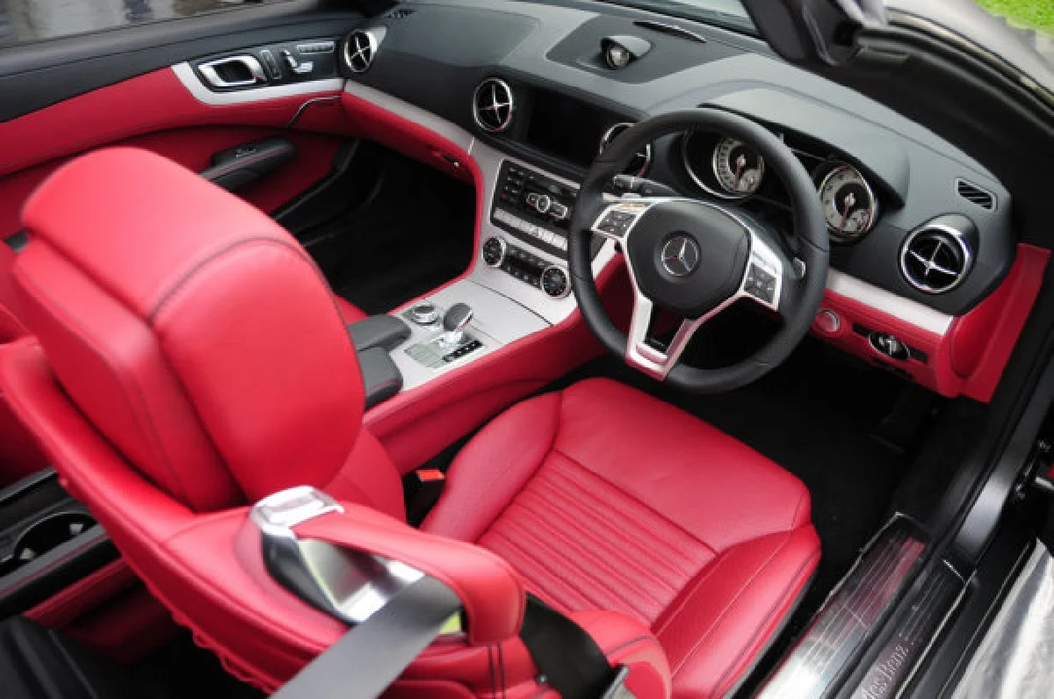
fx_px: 877
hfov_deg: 62.0
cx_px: 527
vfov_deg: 43.5
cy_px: 350
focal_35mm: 30
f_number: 4
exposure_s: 1/320
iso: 640
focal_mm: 20
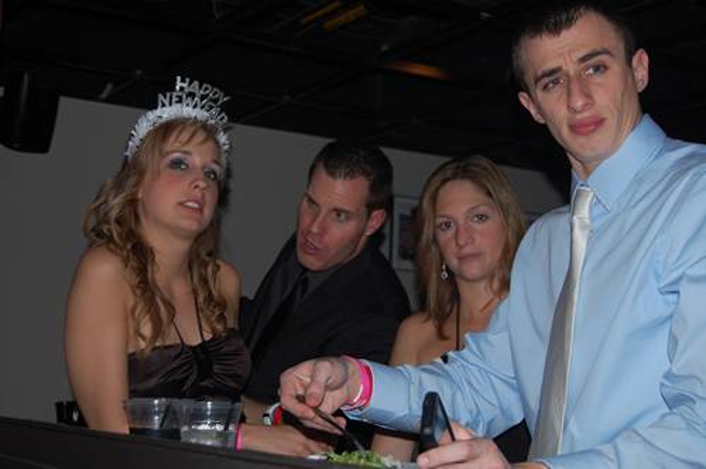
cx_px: 353
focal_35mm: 57
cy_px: 234
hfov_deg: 35.1
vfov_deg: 23.7
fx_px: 1116
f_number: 5
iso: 400
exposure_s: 1/60
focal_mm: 38
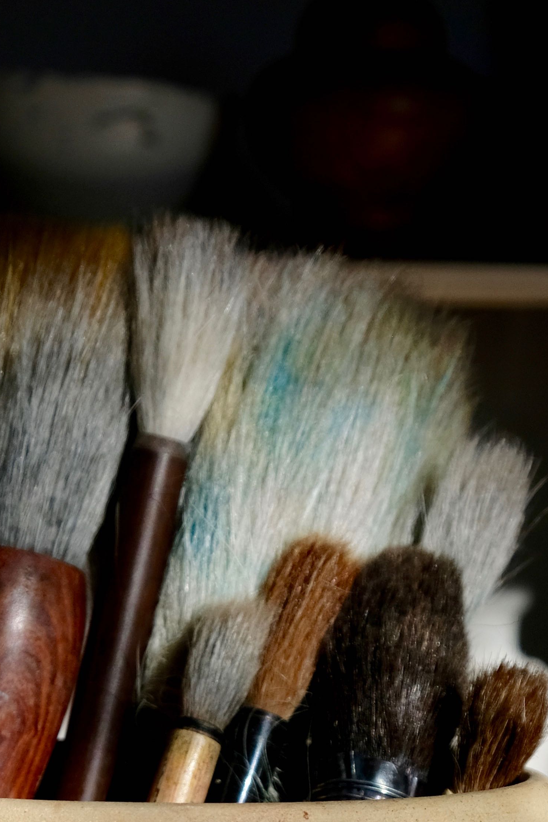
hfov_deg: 9.1
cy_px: 955
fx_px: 3448
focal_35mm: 151
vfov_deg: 13.3
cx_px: 155
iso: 400
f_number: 5.6
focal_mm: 37.4
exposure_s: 1/450
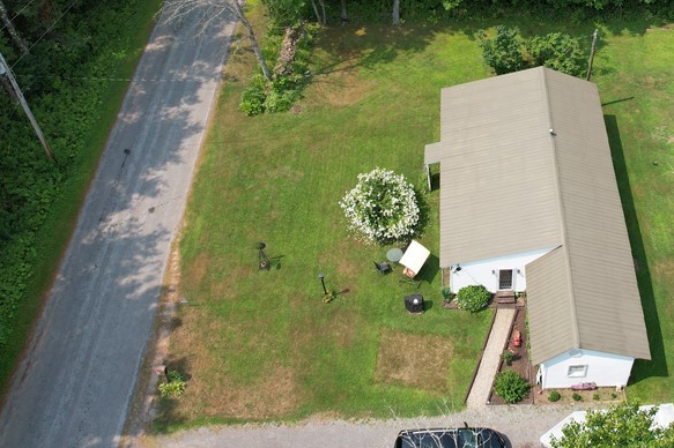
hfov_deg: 46.2
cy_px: 75
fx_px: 767
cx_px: 479
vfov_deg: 31.5
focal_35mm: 41
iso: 100
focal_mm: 8.38
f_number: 2.8
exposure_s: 1/1250
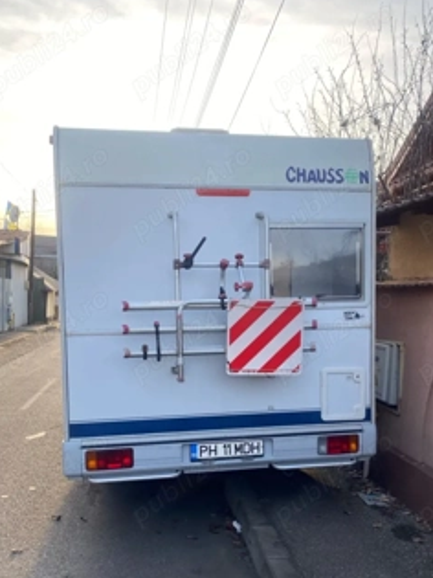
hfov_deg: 42.9
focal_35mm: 33
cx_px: 228
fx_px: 551
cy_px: 358
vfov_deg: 54.8
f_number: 1.8
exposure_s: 1/423
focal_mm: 4.25
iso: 32
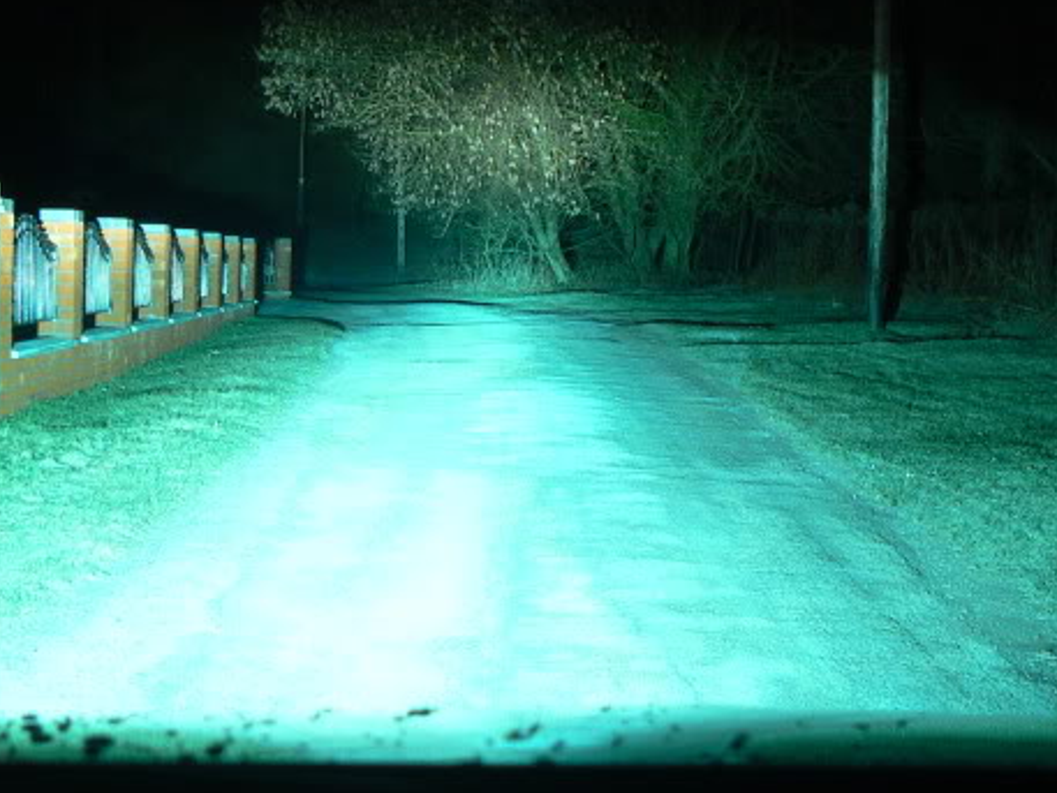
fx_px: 1924
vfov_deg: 23.2
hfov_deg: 30.7
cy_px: 497
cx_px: 444
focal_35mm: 63
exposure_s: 4
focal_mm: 6
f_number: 2.8
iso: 100
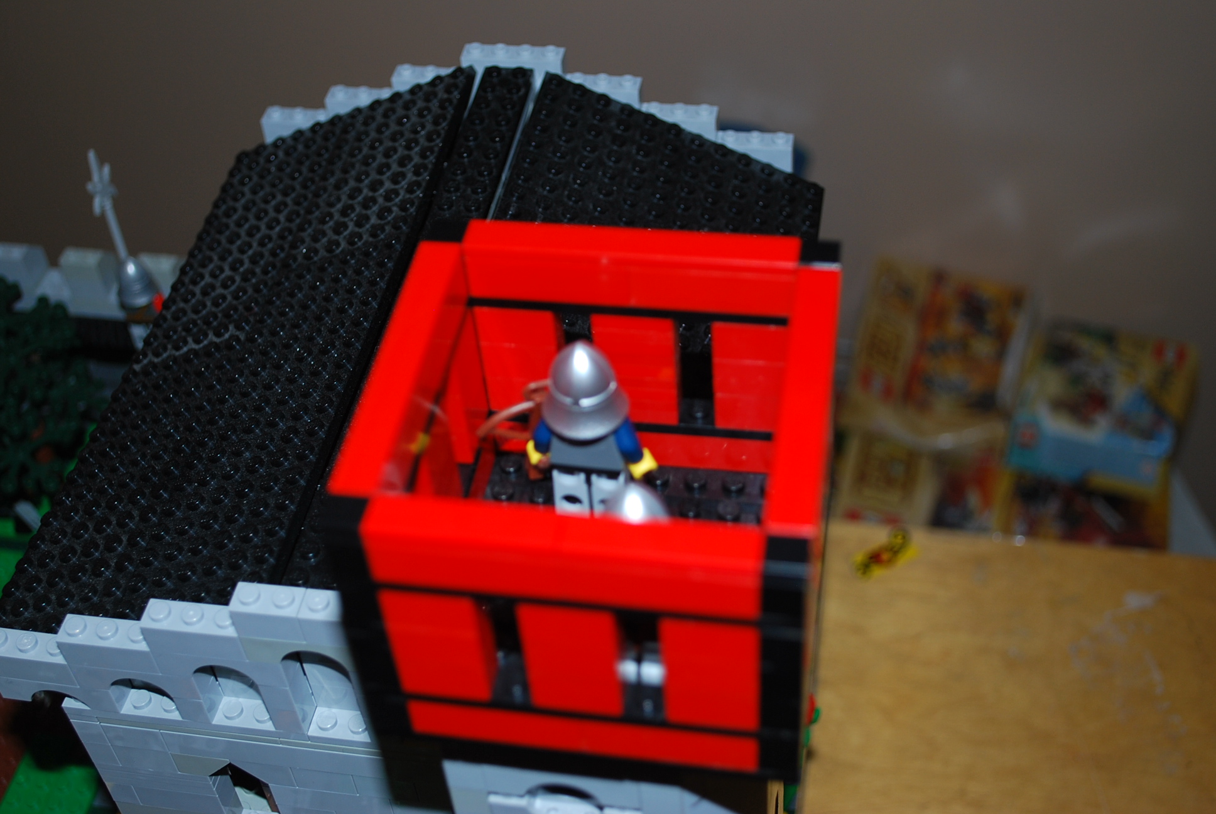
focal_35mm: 48
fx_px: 1623
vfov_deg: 28.2
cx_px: 608
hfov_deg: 41.1
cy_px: 407
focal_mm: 32
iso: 200
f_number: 5
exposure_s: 1/60
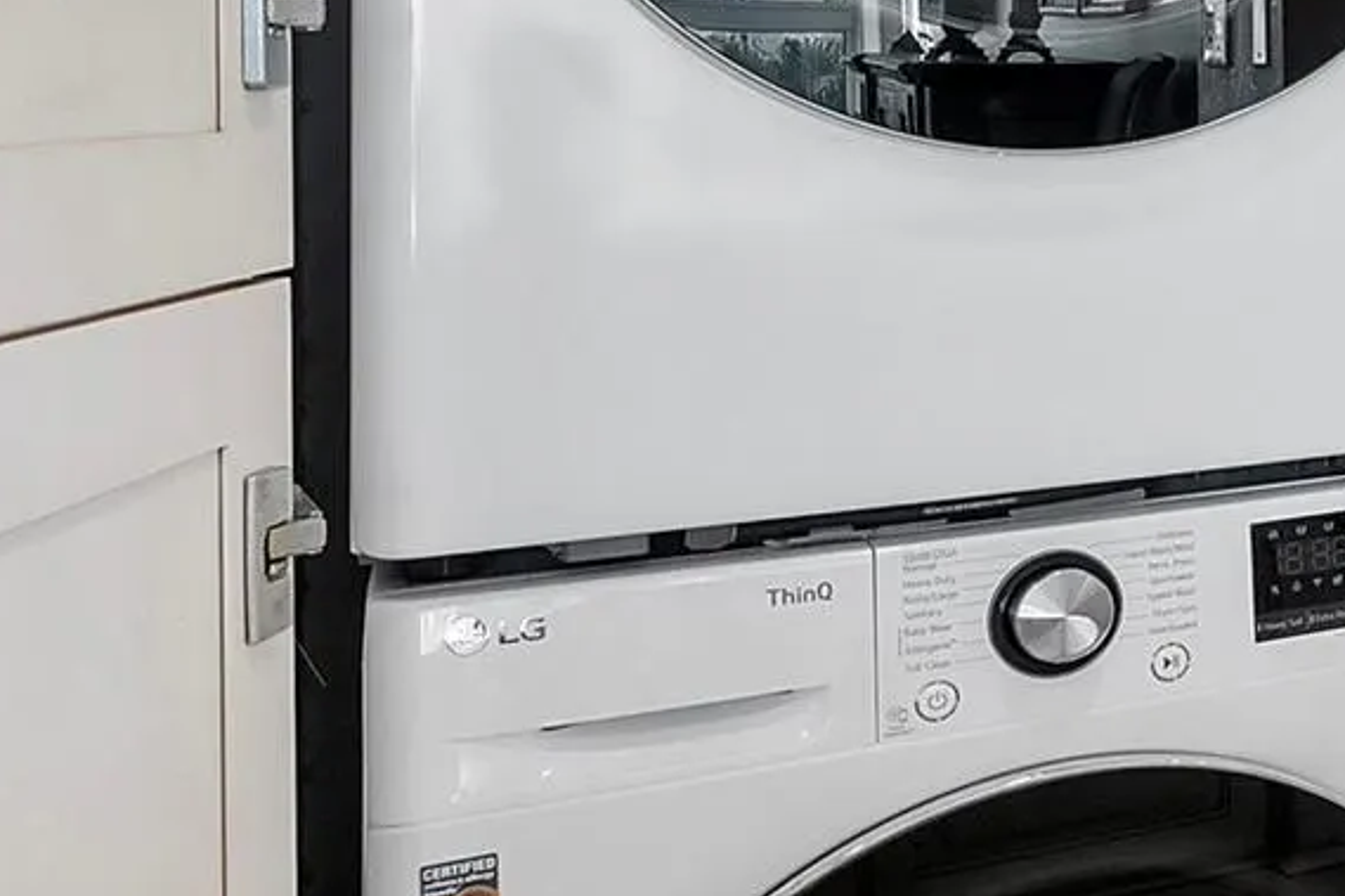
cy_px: 74
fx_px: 2017
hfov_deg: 26.8
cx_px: 1995
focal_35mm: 54
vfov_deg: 24.3
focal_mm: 10
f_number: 8
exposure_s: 1/25
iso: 1000
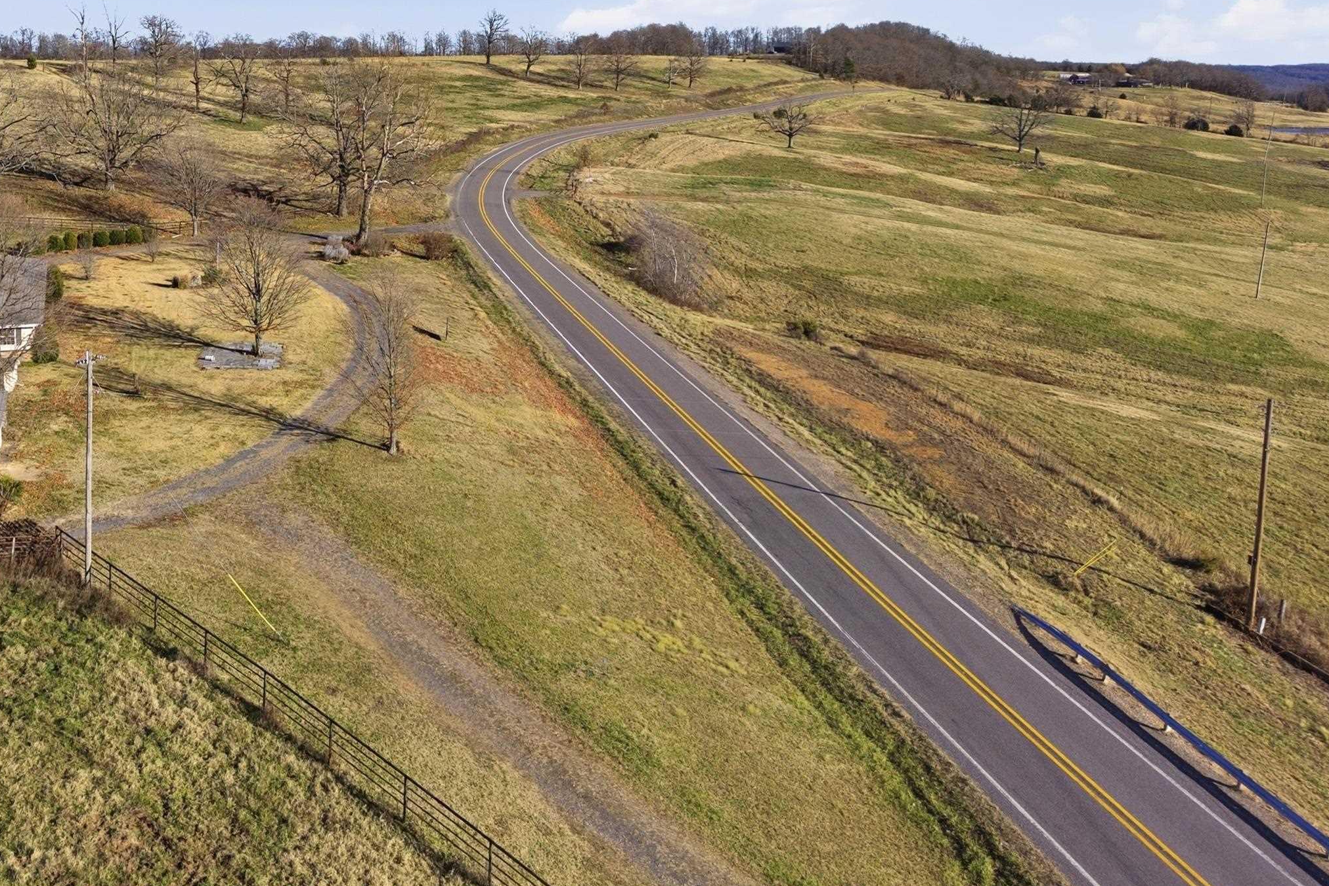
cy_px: 183
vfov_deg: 34.9
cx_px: 422
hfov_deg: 50.8
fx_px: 1366
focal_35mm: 37
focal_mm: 8.7
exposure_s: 1/5000
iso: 130
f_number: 1.8
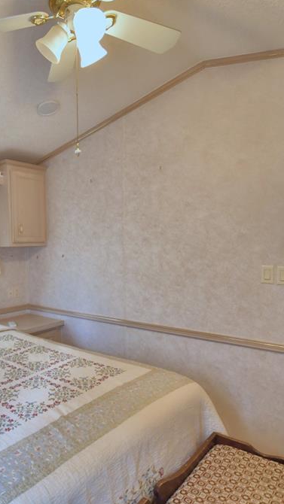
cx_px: 55
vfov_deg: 76.3
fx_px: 321
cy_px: 251
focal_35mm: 24
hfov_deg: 45.2
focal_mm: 10
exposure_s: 1/30
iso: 400
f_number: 4.5
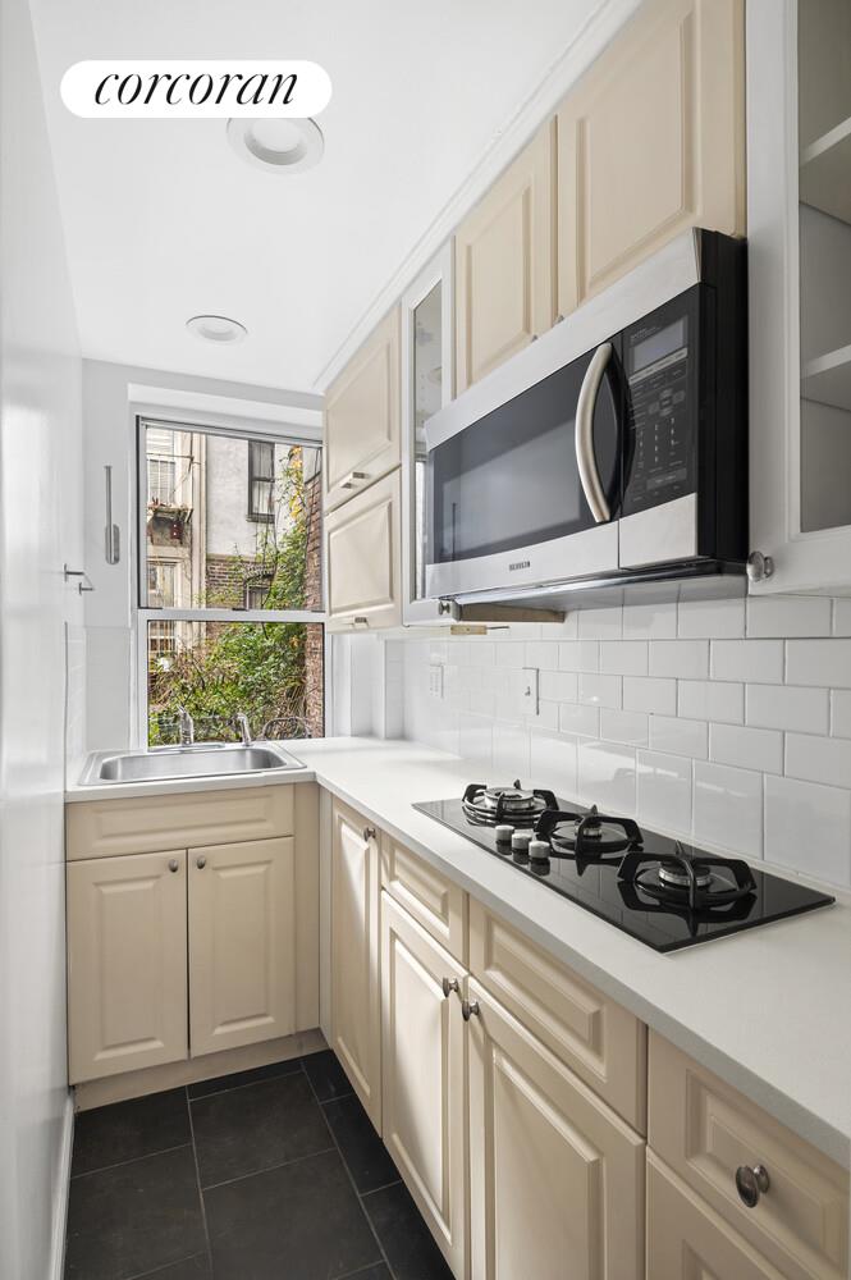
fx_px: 639
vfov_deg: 90.0
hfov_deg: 67.3
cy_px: 640
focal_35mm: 18
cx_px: 426
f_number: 10
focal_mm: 18
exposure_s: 1
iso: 400
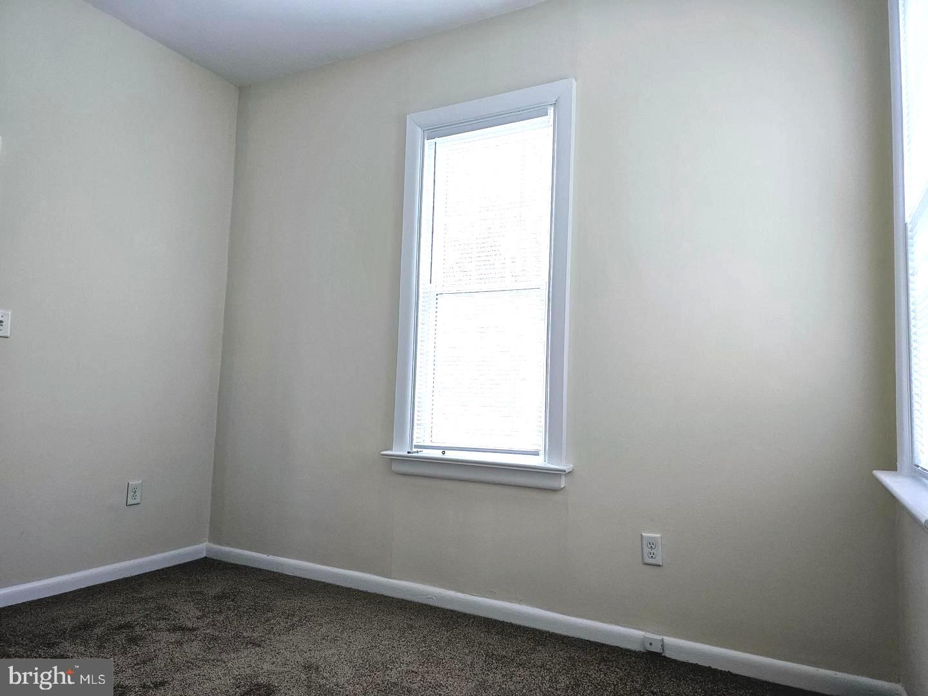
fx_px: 617
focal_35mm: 23
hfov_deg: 73.9
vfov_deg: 58.9
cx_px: 464
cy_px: 348
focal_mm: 6.3
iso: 160
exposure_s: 1/180
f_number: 1.7
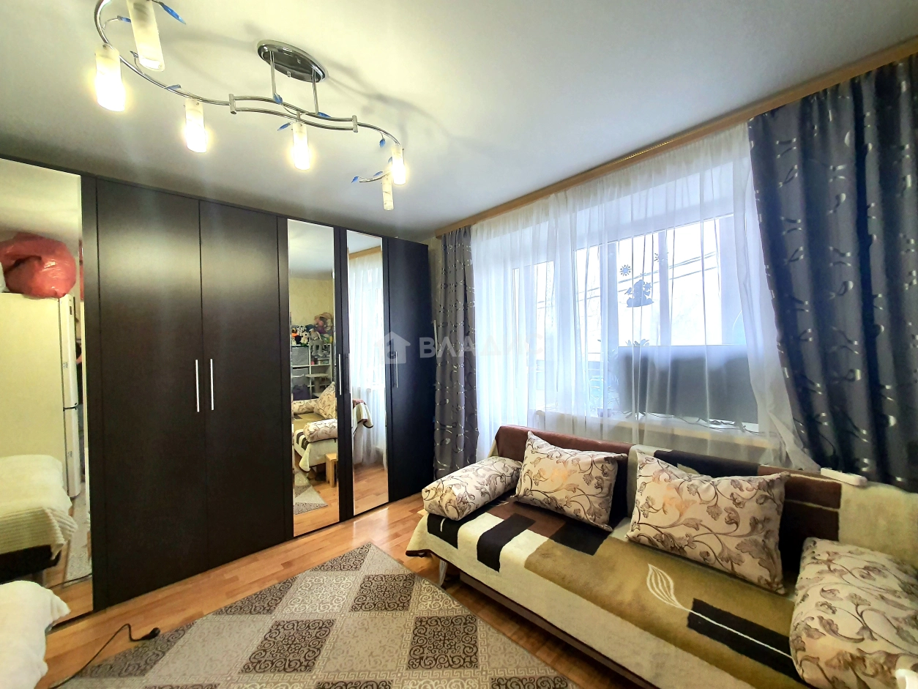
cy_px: 344
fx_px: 345
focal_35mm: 13
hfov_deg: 106.2
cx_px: 459
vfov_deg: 89.9
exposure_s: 1/50
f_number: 2.2
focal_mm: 1.8
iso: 200
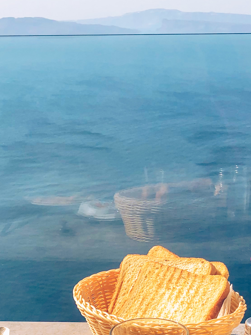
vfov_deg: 23.8
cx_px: 107
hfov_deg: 19.4
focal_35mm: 76
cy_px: 384
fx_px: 735
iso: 20
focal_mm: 4
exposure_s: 1/1600
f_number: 1.8
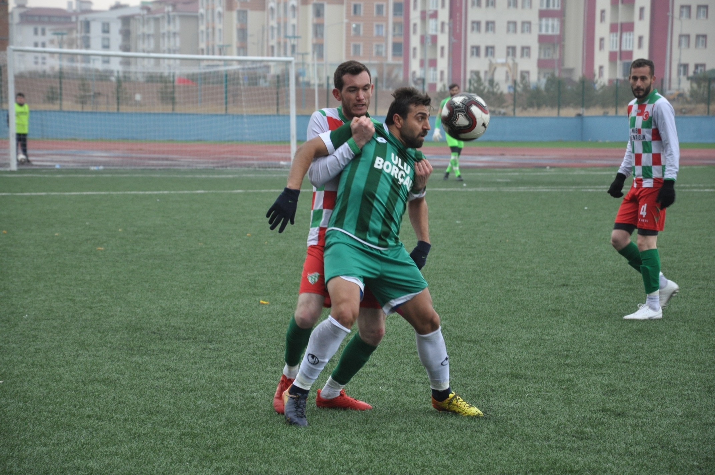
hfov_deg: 13.1
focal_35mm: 158
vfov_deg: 8.7
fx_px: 3124
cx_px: 358
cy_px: 238
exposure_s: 1/200
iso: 800
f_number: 5.6
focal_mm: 105
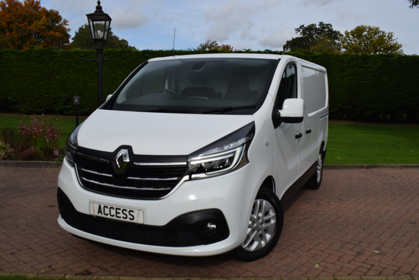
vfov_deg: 38.4
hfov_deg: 55.1
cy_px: 140
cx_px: 210
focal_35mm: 34
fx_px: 402
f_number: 10
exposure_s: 1/400
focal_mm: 23
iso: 200
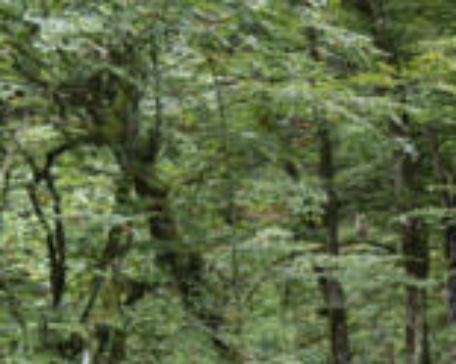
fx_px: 1296
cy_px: 247
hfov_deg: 15.2
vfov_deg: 16.0
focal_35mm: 96
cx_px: 965
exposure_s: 1/160
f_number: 4
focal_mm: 24
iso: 400
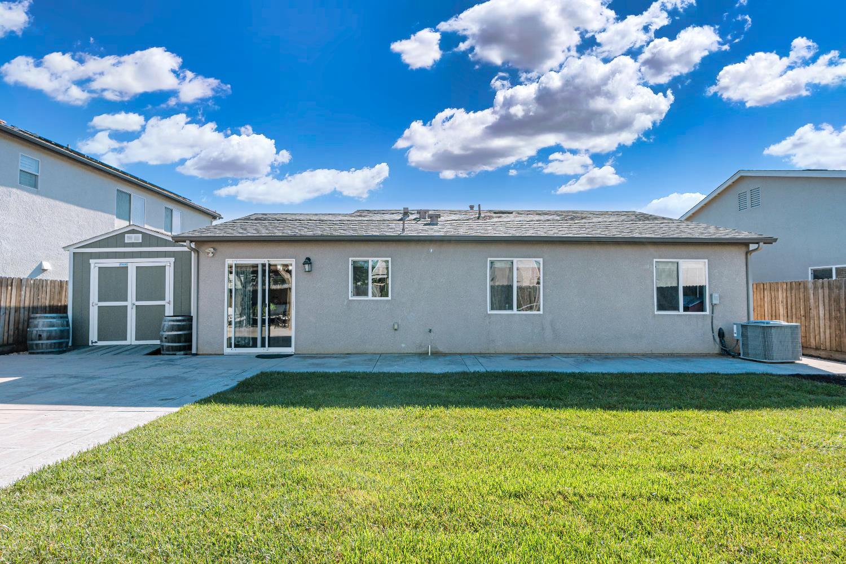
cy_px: 282
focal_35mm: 16
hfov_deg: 95.0
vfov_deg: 72.1
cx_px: 423
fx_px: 388
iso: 100
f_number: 6.3
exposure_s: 1/320
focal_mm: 11
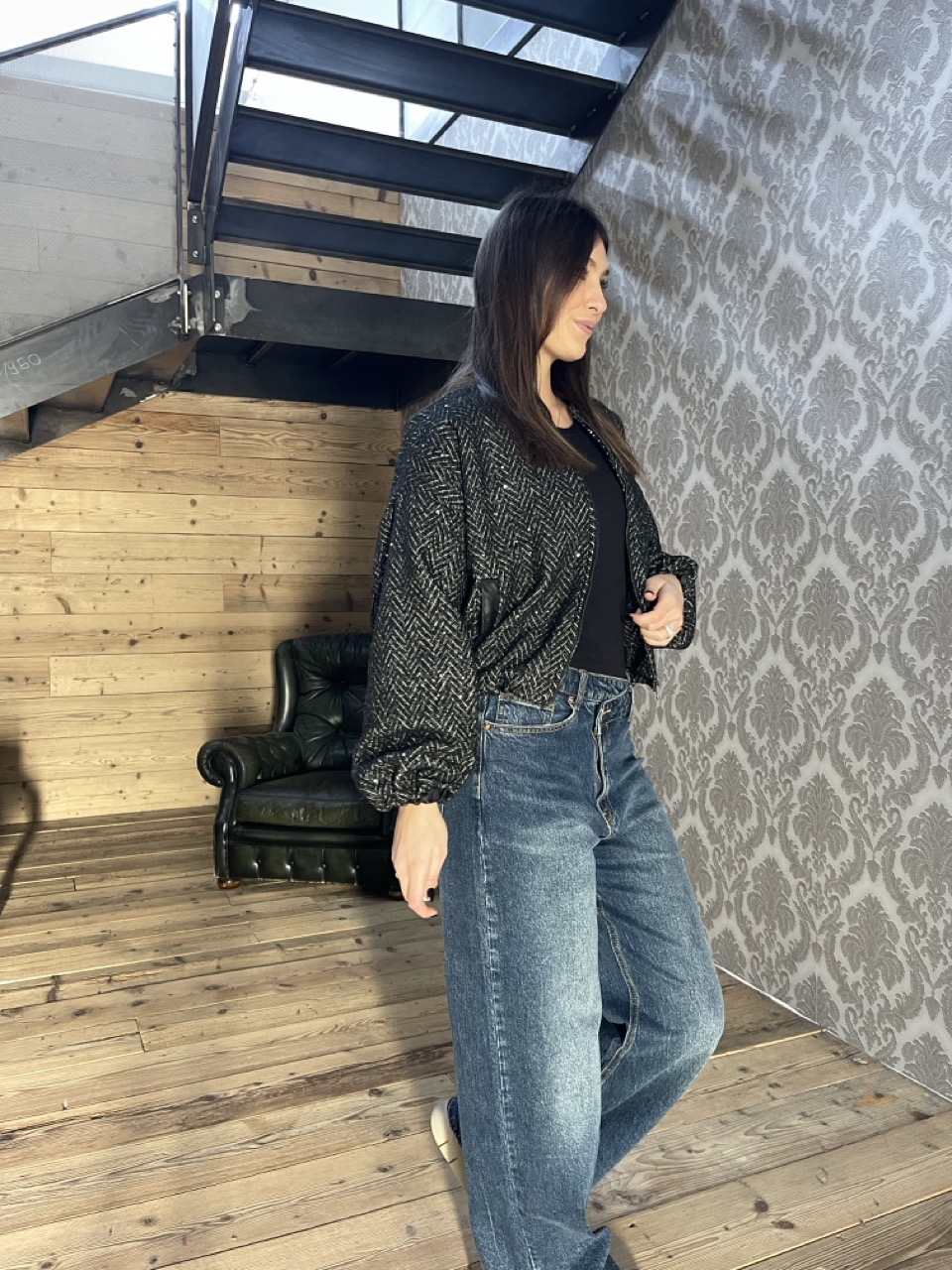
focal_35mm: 25
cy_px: 635
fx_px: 917
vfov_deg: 69.4
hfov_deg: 54.9
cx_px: 476
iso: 320
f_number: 1.6
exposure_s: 1/60
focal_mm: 5.1
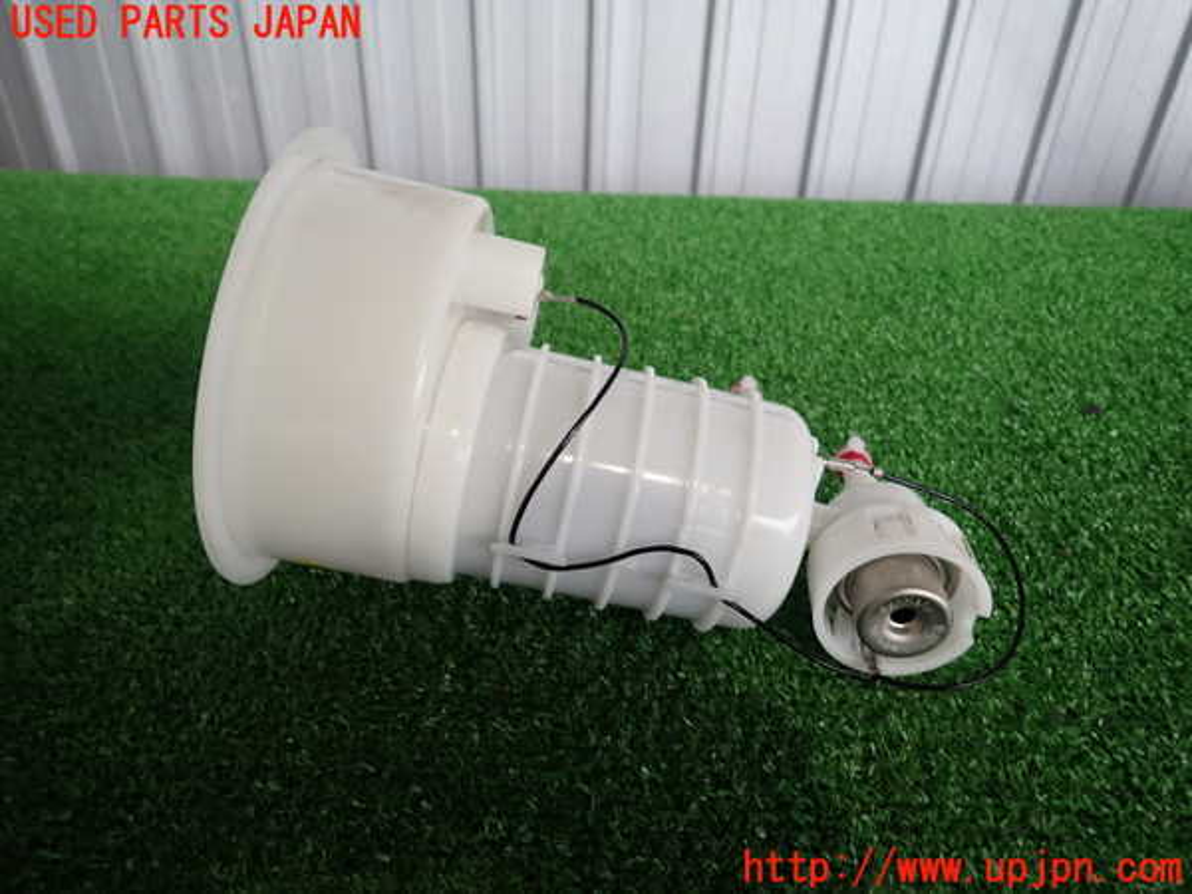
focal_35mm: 25
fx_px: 861
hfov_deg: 69.4
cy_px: 447
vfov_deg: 54.9
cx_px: 596
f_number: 2
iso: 100
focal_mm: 4.5
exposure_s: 1/60
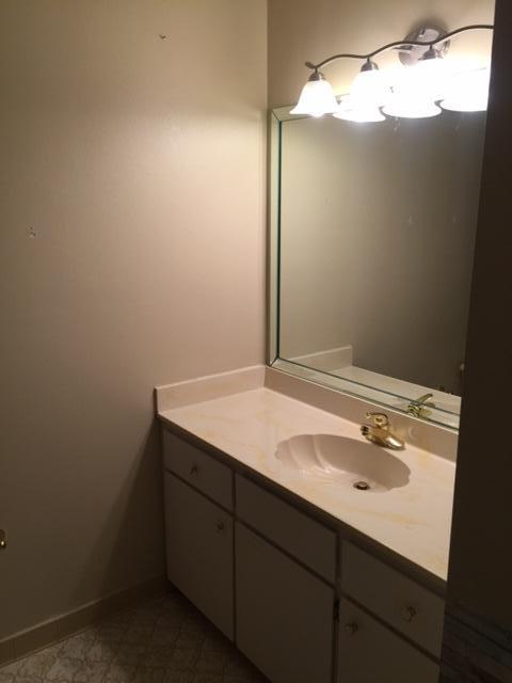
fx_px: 572
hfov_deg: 48.2
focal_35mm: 29
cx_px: 256
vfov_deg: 61.7
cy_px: 342
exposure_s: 1/40
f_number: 2.2
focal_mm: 4.15
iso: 32
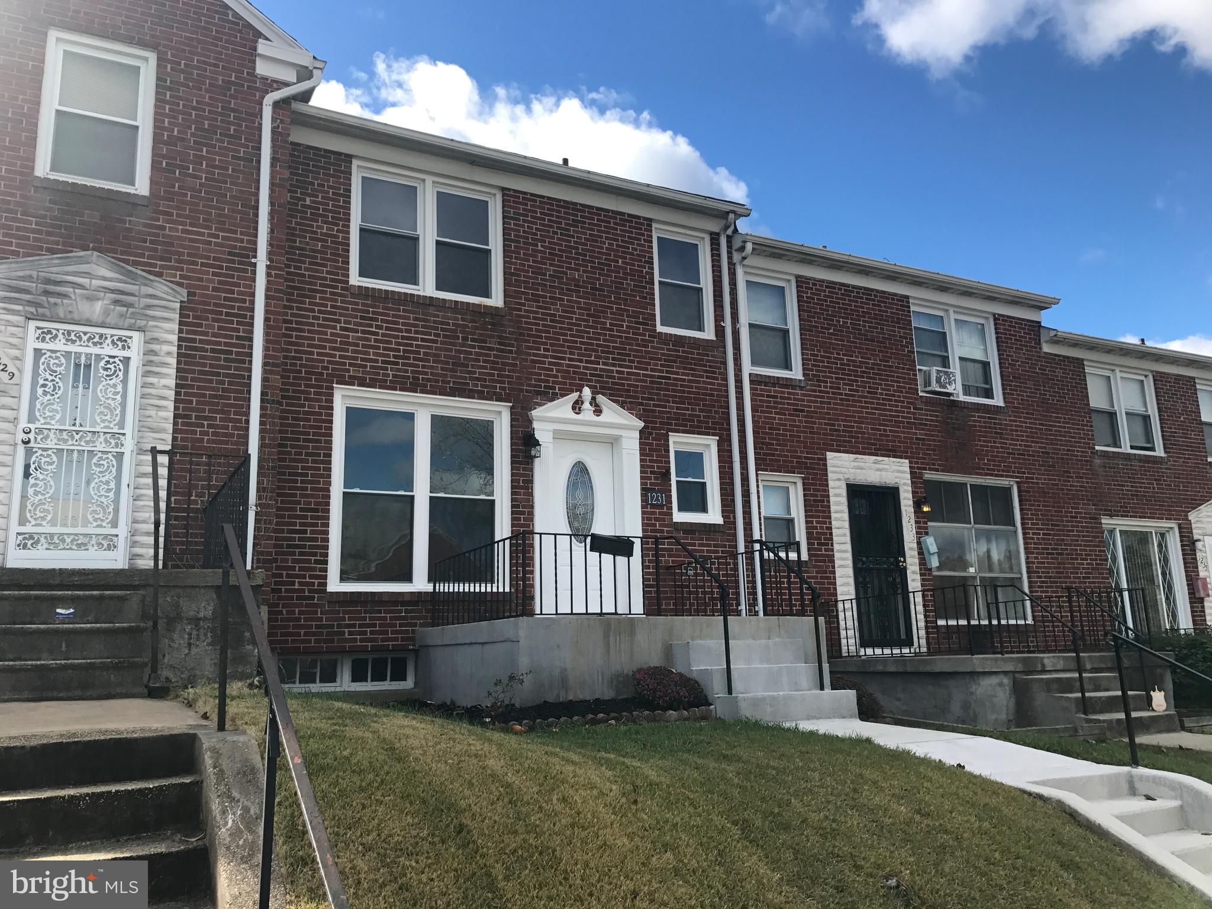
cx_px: 606
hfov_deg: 63.4
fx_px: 980
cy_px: 454
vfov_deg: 49.7
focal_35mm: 28
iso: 20
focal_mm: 3.99
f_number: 1.8
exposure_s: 1/1597
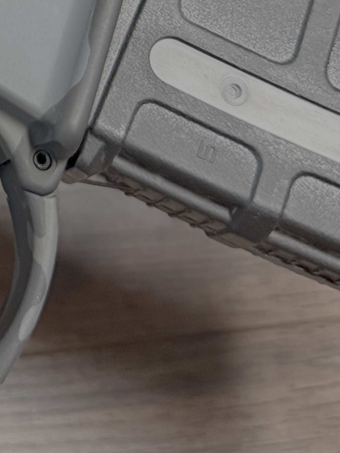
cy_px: -261
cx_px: -169
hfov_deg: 14.1
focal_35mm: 98
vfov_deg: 17.6
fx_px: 1284
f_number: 1.78
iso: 500
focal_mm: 6.76
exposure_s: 1/60
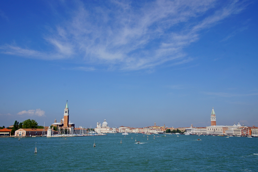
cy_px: 86
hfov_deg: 46.4
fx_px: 301
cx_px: 129
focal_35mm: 42
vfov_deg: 31.9
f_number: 13
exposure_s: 1/250
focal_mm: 28
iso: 100
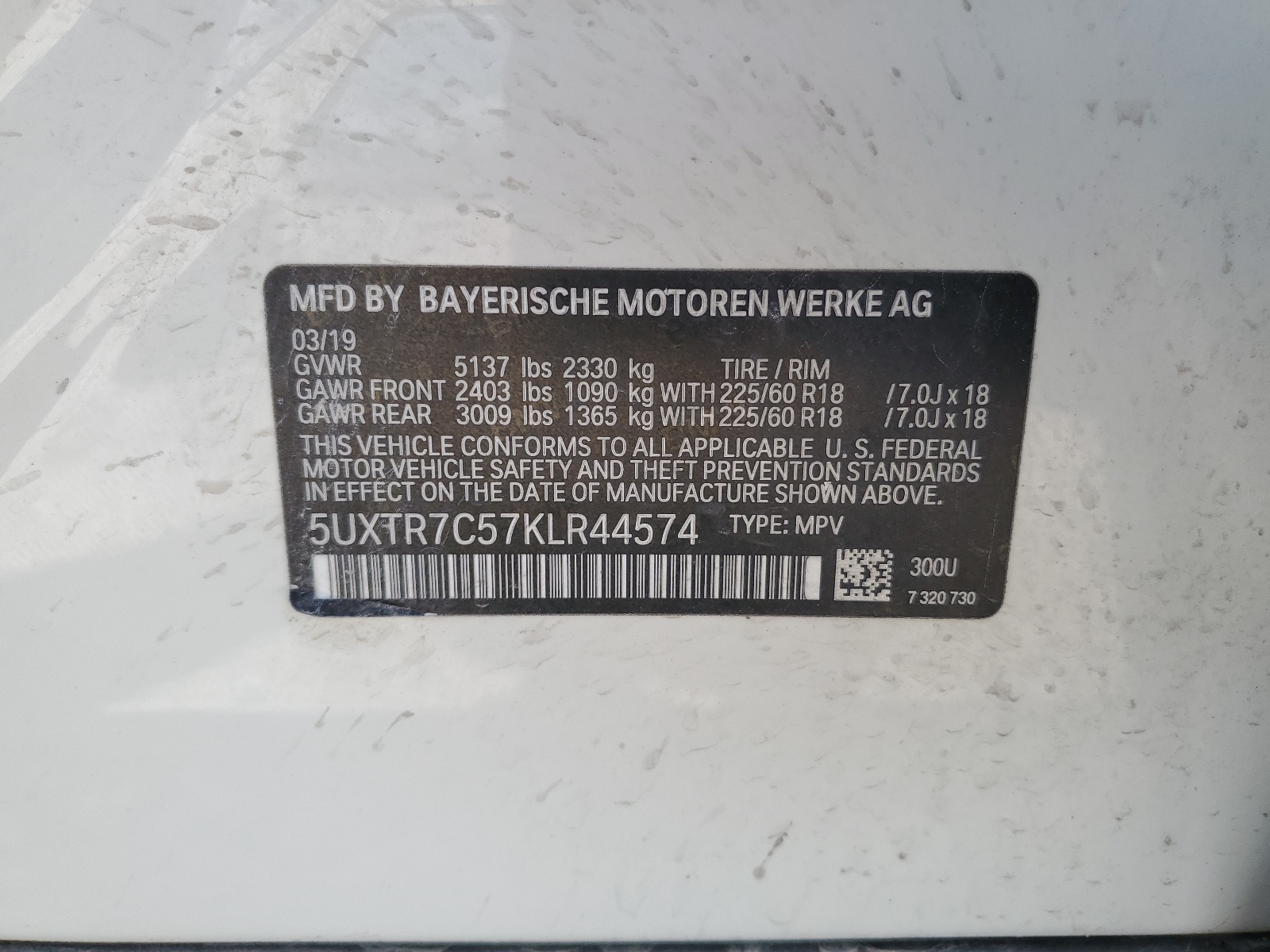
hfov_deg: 67.3
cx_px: 635
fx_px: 954
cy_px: 476
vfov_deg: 53.1
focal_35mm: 26
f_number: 1.5
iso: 50
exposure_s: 1/625
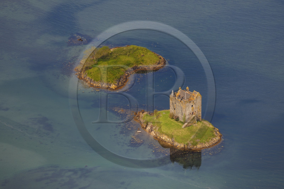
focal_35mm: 200
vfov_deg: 6.9
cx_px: 142
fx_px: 1577
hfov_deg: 10.3
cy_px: 94
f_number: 4
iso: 200
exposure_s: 1/800
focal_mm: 200
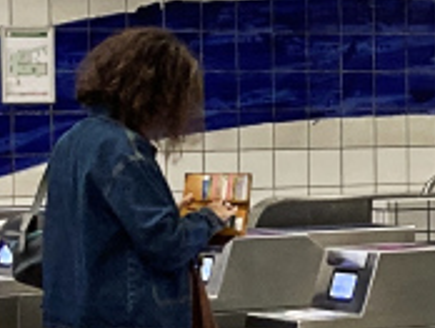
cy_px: 254
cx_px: 838
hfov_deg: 9.0
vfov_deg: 7.1
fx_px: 2630
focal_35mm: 209
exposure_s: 1/50
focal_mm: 3.99
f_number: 1.8
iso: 125
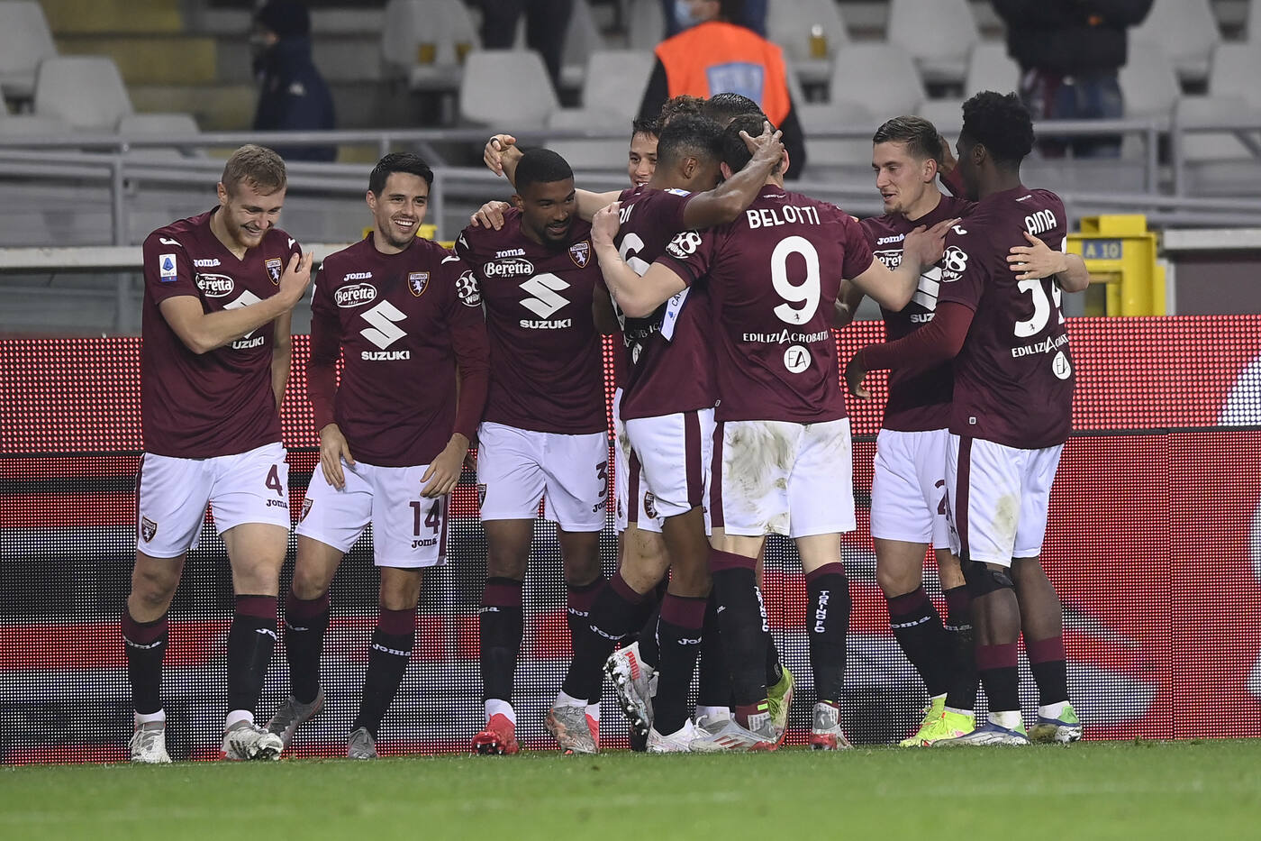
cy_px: 420
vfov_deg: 3.4
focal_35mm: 400
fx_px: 14008
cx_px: 630
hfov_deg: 5.2
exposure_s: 1/1000
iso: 2000
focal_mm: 400
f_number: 4
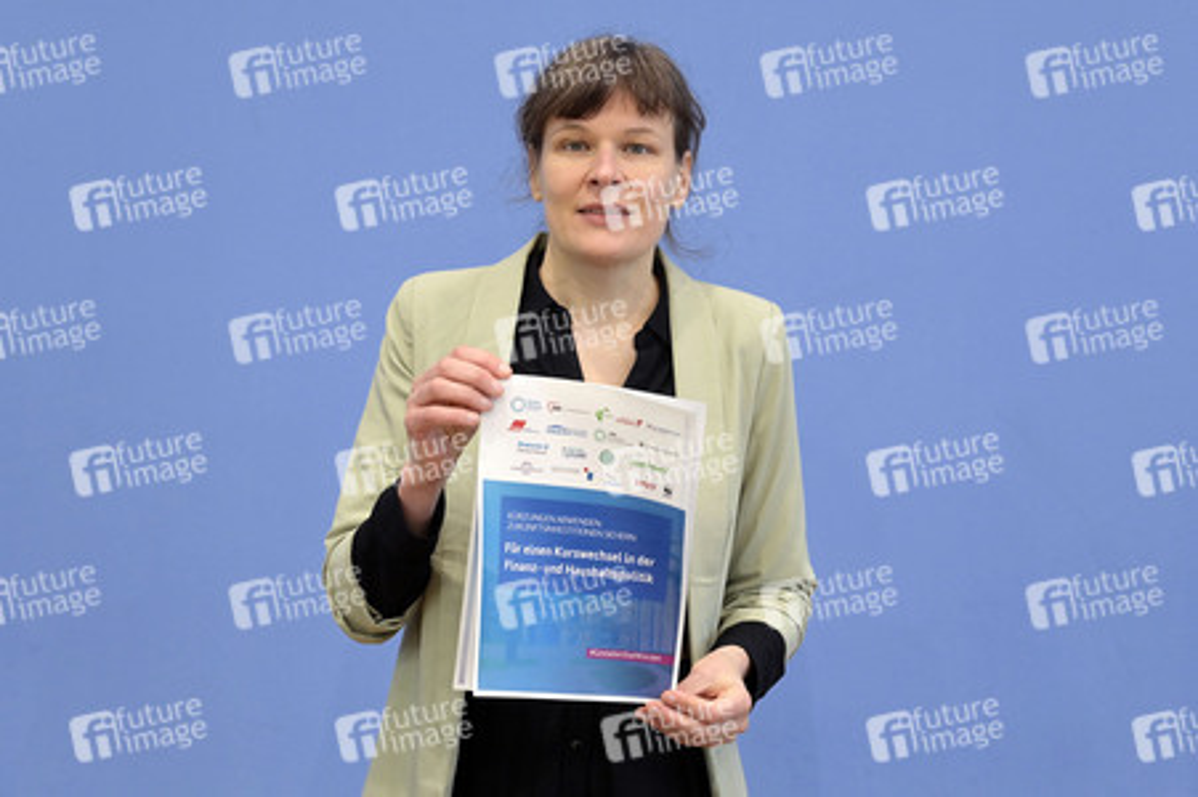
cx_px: 599
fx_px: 1929
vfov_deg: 23.3
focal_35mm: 58
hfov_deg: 34.5
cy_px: 398
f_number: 5.6
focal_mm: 58
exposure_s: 1/500
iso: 5000
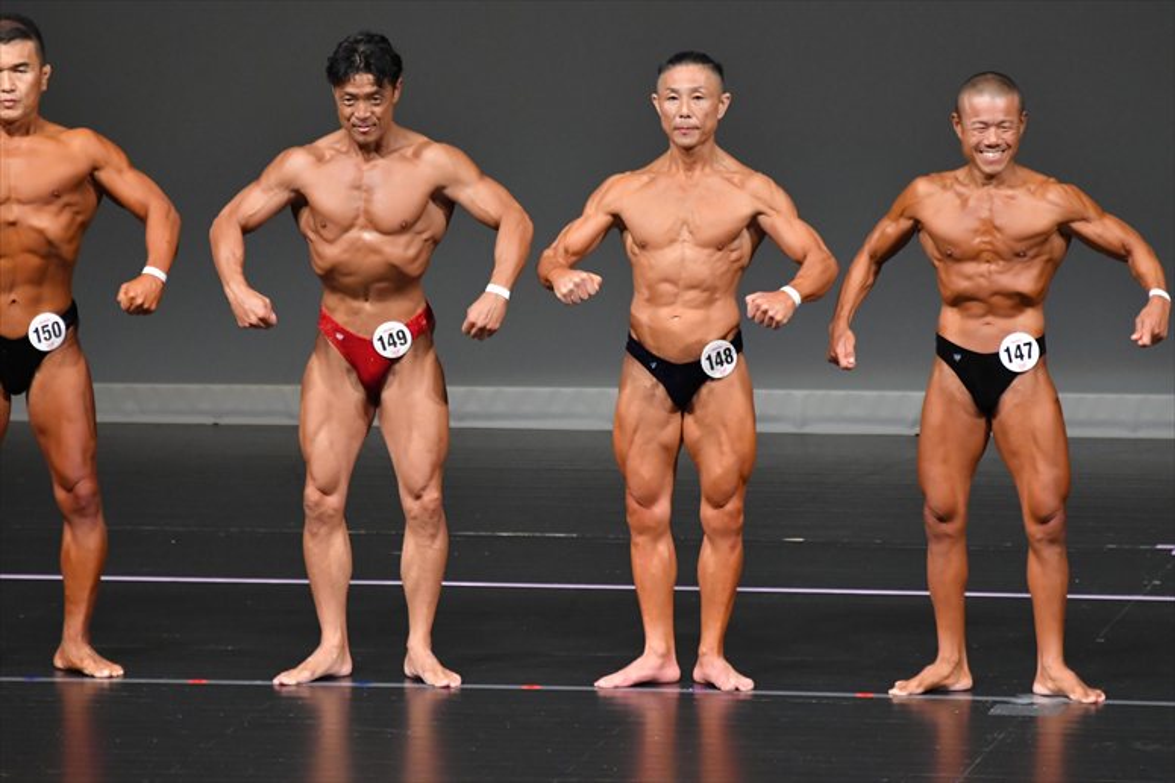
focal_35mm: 345
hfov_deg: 6.0
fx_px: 11255
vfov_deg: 4.0
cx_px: 588
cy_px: 392
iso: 4000
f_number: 5.6
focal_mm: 230
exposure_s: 1/400
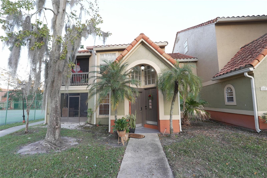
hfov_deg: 96.7
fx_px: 119
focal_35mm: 16
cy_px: 89
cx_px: 134
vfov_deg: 73.8
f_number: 2.5
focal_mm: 11
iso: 100
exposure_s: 1/50
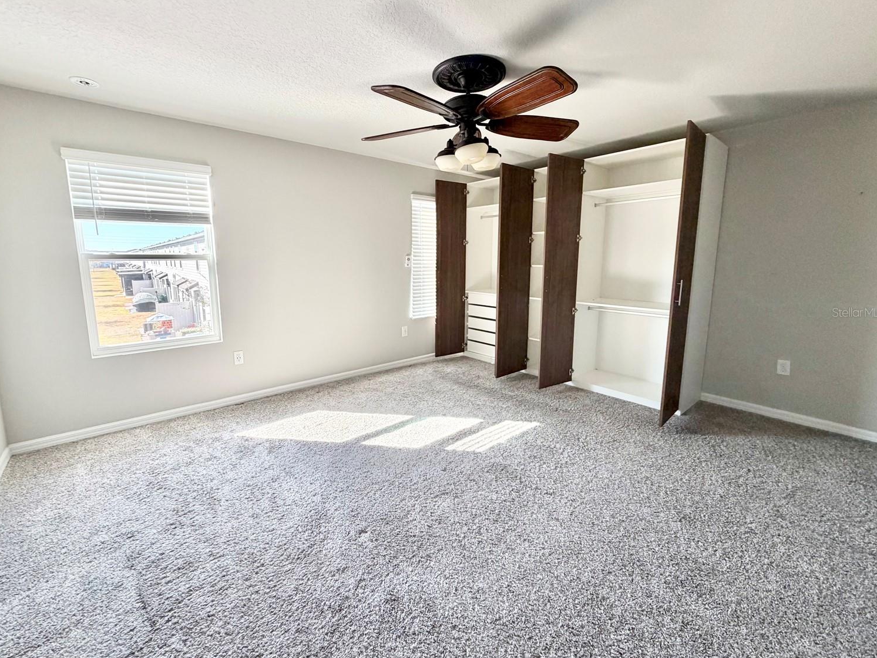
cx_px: 418
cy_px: 312
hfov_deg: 98.1
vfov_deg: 81.7
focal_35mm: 15
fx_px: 380
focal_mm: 2.22
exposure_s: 1/121
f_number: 2.2
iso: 160
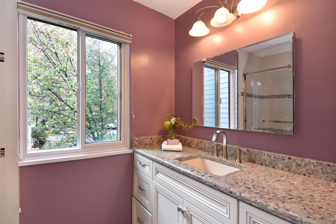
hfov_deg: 95.0
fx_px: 154
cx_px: 168
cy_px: 112
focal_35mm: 16
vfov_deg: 72.0
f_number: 8
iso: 640
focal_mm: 11
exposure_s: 1/20
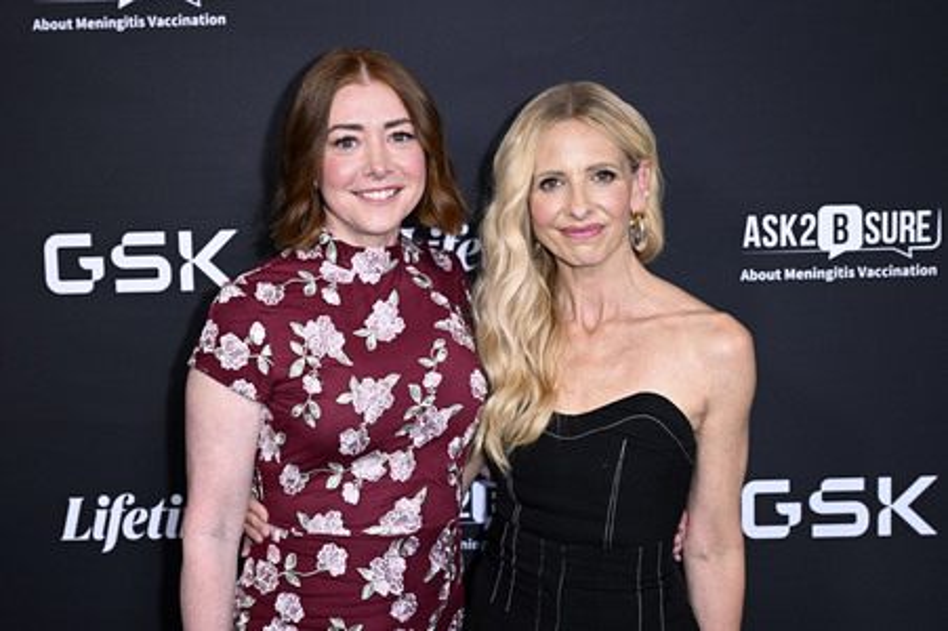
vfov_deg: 28.0
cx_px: 474
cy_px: 316
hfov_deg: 41.1
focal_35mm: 48
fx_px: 1263
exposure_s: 1/200
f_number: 5.6
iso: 2000
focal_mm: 48
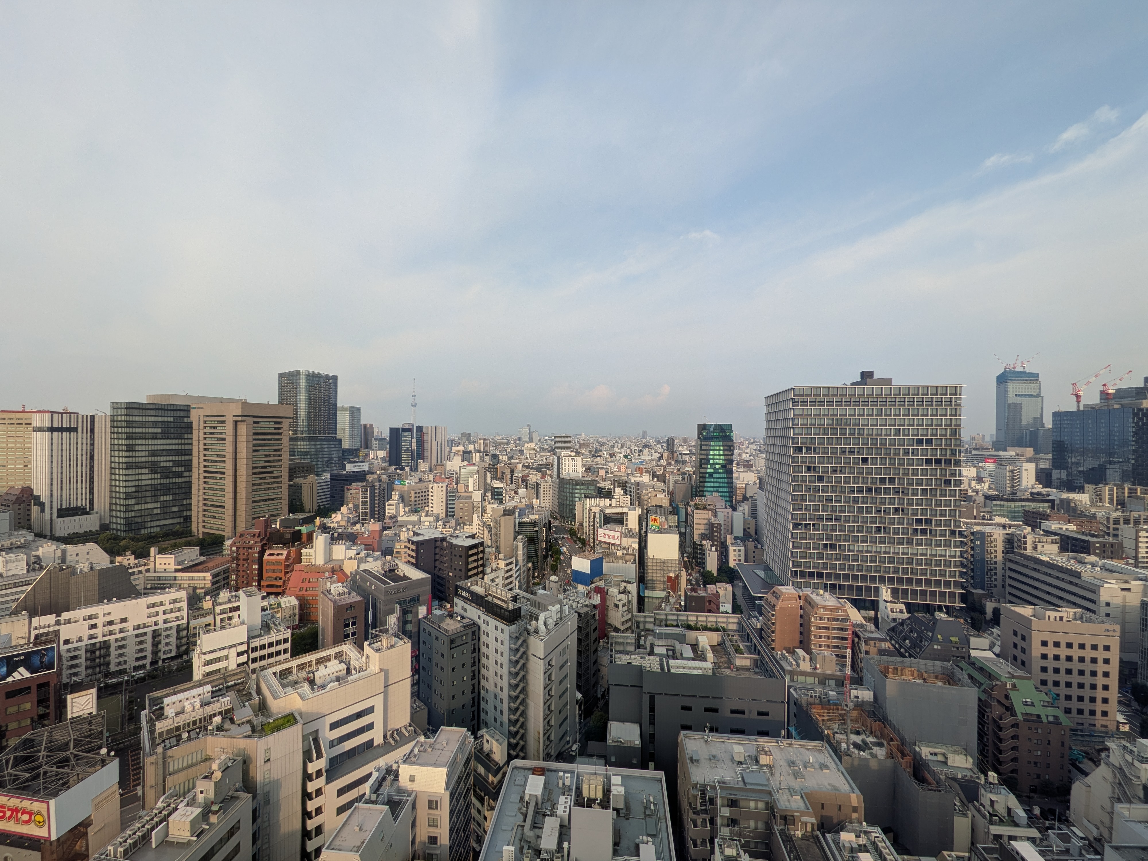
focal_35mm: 14
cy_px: 430
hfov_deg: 102.1
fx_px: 464
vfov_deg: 85.7
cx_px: 574
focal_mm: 1.85
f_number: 2.2
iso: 55
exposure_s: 1/617
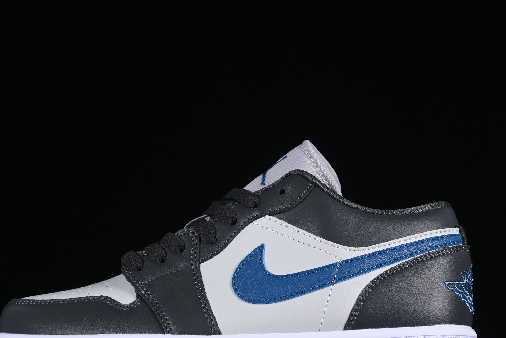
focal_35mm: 107
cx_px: 241
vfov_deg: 12.8
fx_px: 1504
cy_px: 234
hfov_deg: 19.1
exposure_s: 1/80
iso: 160
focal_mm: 50
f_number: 7.1
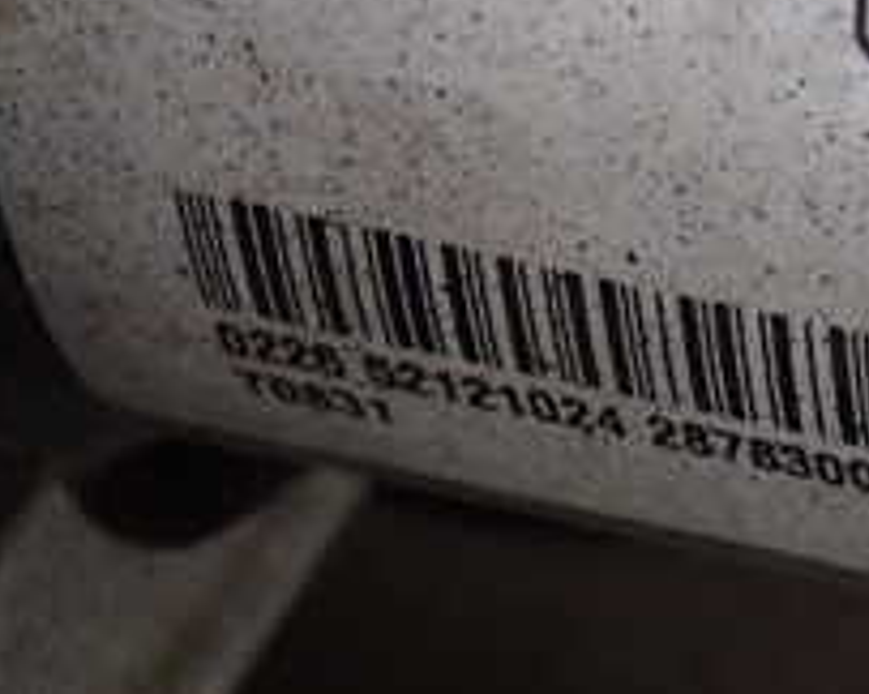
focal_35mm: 237
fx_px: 6090
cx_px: 479
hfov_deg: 8.2
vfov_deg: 6.5
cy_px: -133
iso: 800
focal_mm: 14.62
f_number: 4.3
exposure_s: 1/80
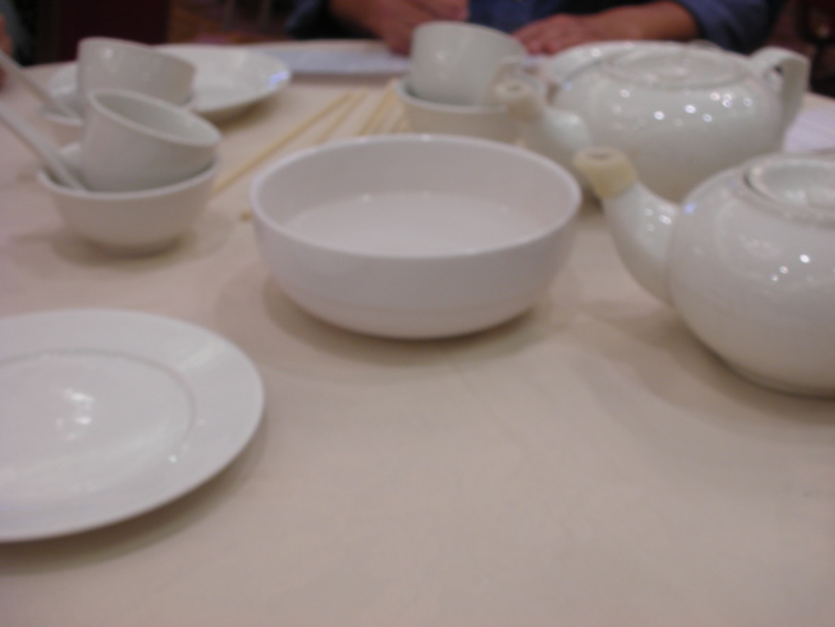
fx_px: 1278
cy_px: 314
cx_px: 418
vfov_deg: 27.5
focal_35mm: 53
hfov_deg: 36.2
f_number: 3.7
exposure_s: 1/5.8
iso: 50
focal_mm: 8.8
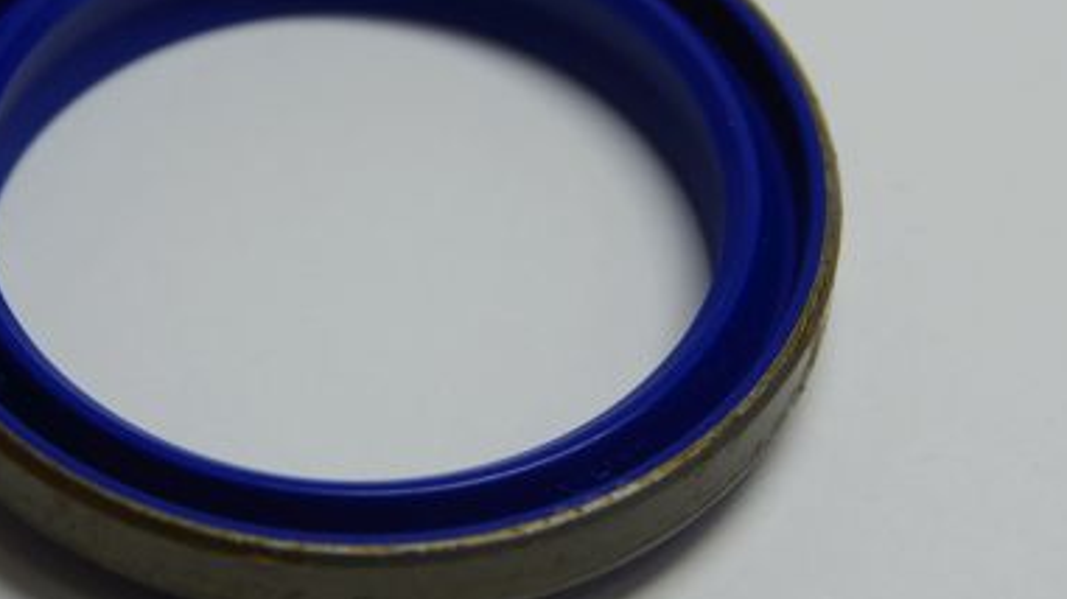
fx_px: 5232
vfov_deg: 6.6
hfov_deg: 11.6
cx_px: 389
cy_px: 231
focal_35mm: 185
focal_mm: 70
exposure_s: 1/20
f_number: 8
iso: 100
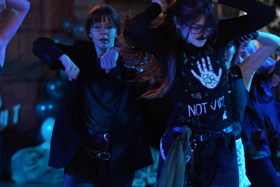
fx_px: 1494
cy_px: 91
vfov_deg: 7.2
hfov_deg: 10.7
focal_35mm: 192
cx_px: 248
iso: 800
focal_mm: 85
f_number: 2.2
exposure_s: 1/400
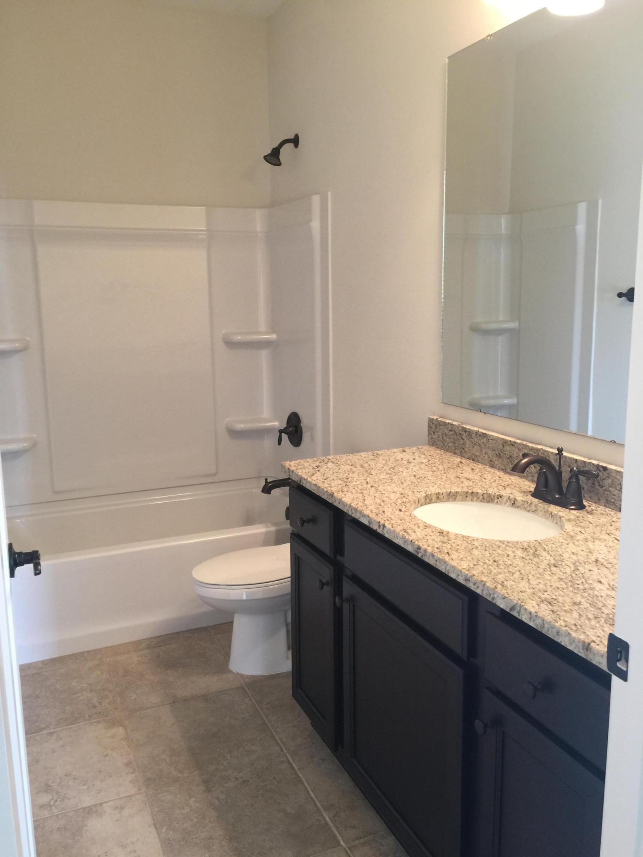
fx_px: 718
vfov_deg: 61.7
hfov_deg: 48.2
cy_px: 428
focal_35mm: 29
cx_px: 322
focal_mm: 4.15
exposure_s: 1/15
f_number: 2.2
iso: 50
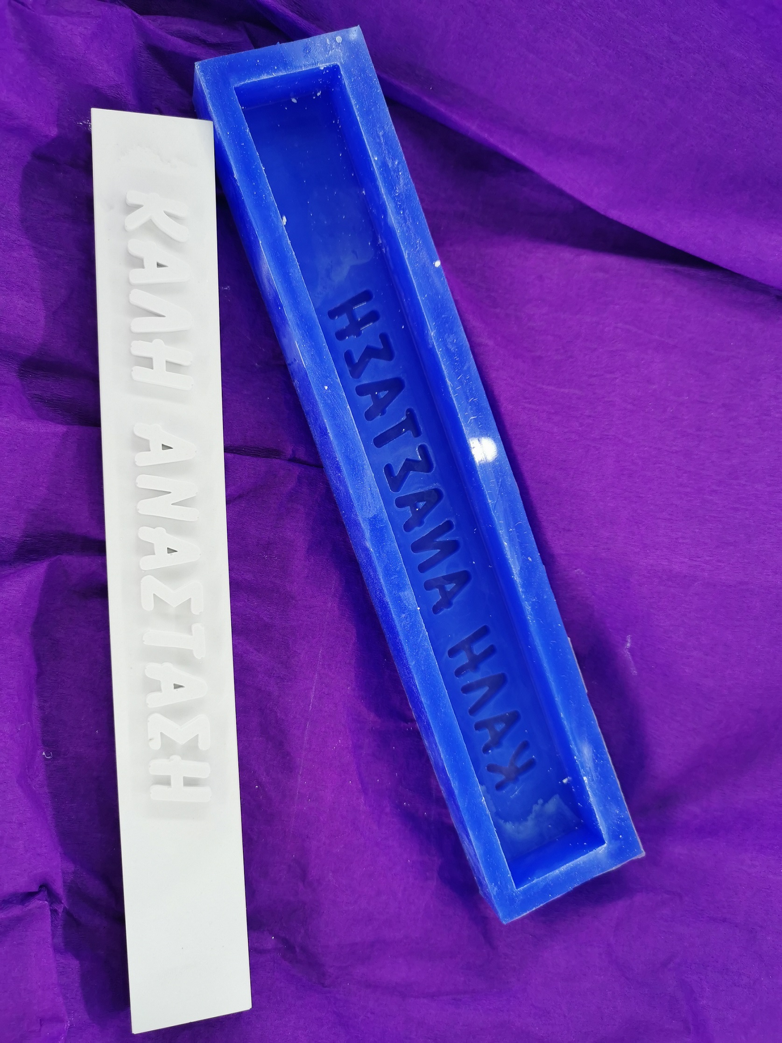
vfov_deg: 65.3
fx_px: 813
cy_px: 522
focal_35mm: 27
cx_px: 391
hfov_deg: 51.3
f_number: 1.8
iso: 50
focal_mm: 5.58
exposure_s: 1/100
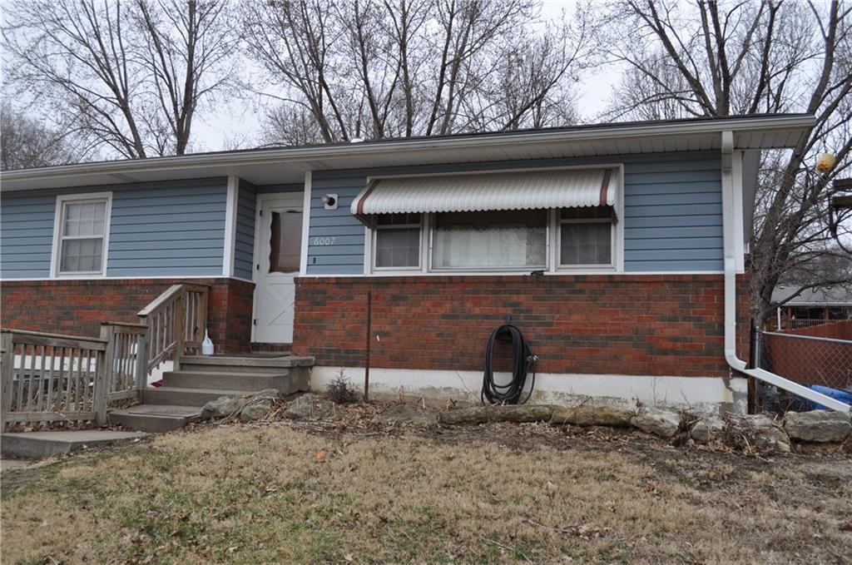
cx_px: 426
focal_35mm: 33
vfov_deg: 39.8
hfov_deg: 57.3
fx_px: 780
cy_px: 282
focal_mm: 22
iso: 200
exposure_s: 1/200
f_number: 7.1
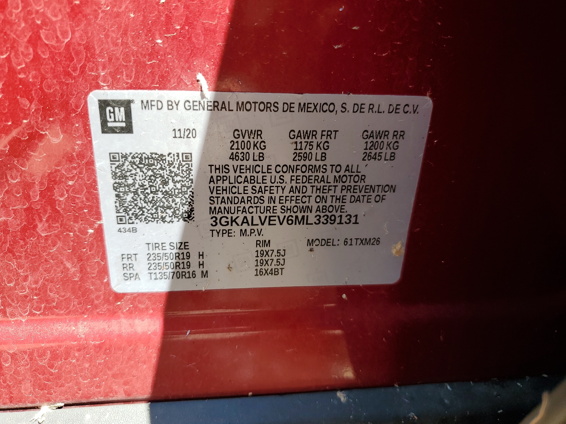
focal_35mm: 26
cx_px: 283
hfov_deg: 67.3
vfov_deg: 53.1
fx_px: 425
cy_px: 212
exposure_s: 1/286
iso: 50
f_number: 1.5
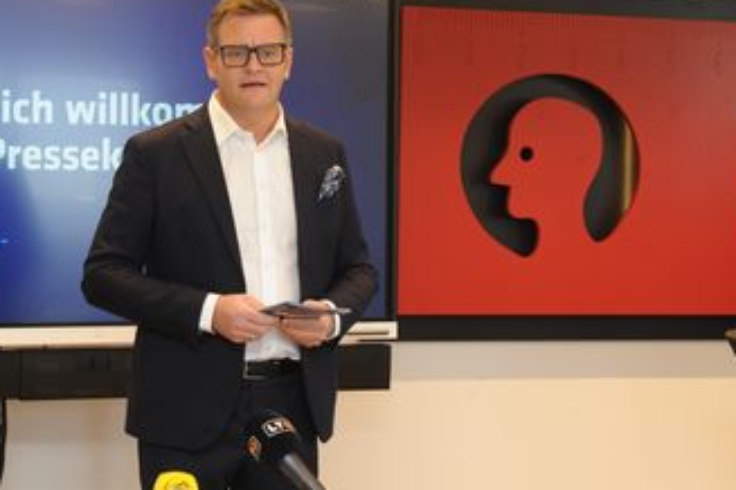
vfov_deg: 14.1
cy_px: 197
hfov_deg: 21.0
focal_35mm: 97
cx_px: 257
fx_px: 1983
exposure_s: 1/80
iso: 800
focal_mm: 62
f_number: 5.6
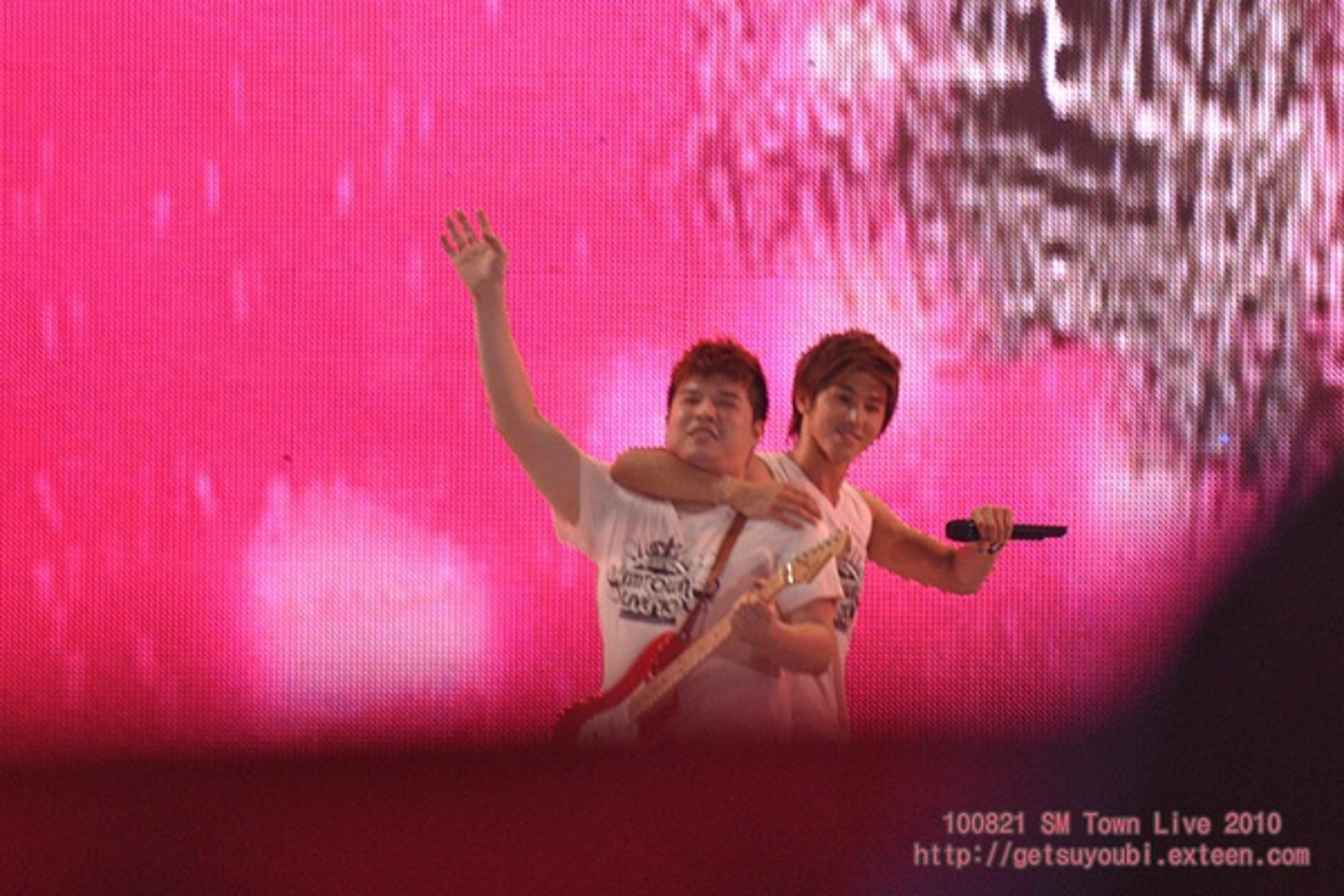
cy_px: 448
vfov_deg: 3.1
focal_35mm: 450
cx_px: 672
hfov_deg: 4.6
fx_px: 16799
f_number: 5.6
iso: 1000
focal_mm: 300
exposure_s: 1/160
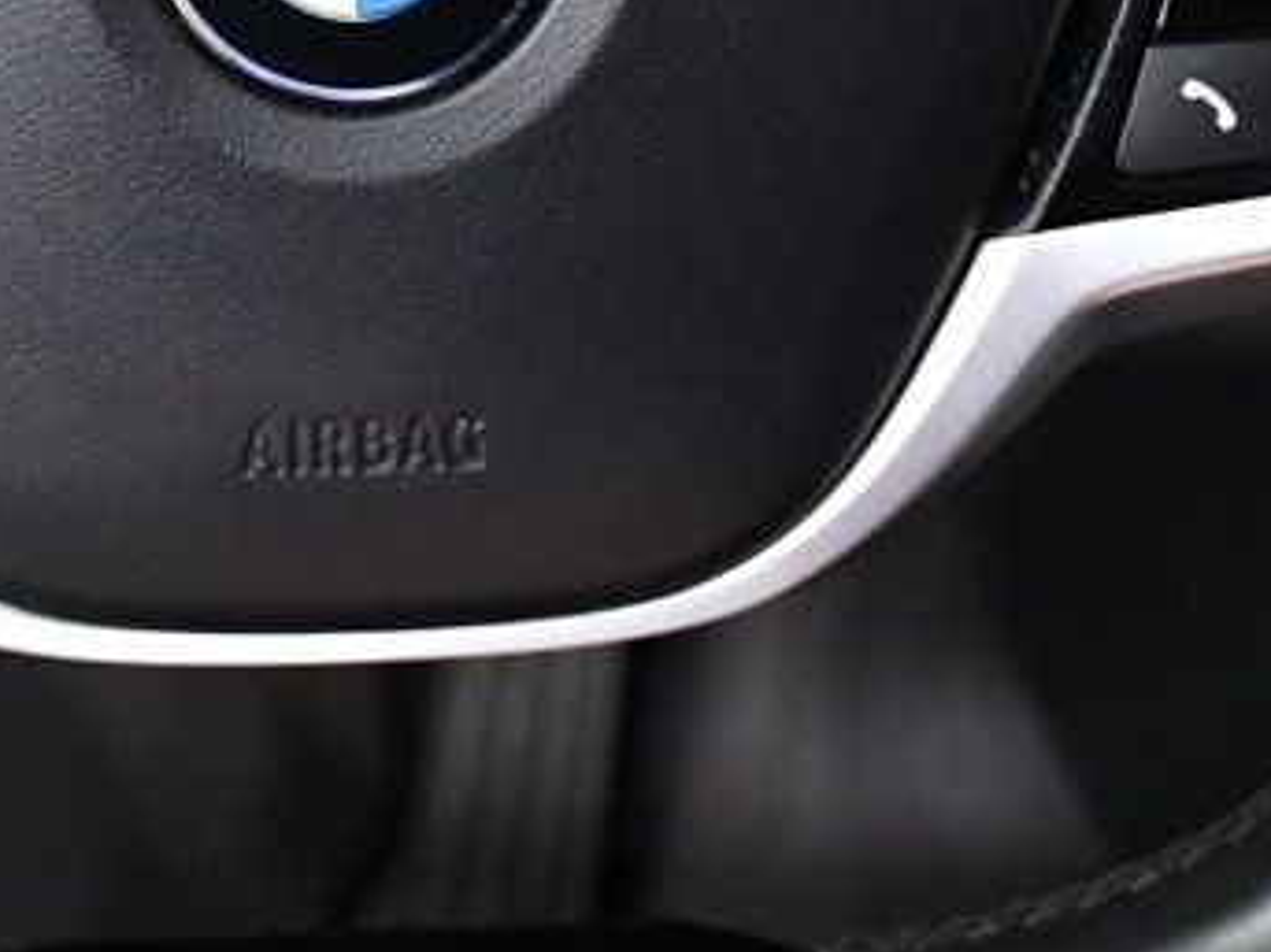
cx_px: 337
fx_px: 4111
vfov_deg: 13.2
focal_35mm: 112
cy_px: 244
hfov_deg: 17.5
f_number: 4.5
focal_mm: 26
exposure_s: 1/80
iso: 2500
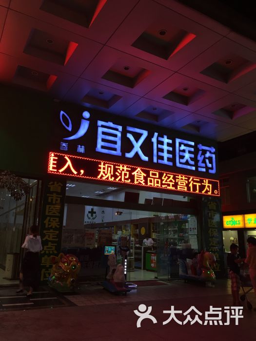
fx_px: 286
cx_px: 128
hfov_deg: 48.2
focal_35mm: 29
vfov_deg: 61.7
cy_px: 170
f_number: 2.2
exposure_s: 1/17
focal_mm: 4.15
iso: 32
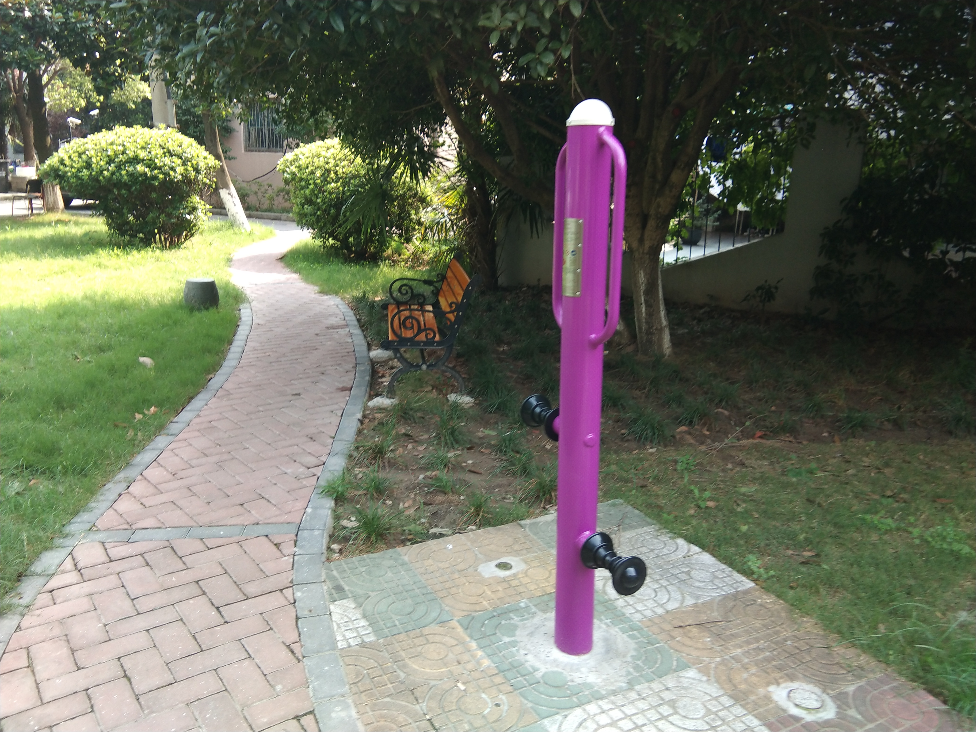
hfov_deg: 58.4
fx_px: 874
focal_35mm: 31
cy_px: 366
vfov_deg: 45.4
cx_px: 488
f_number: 2.2
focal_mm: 3.69
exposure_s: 1/100
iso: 50
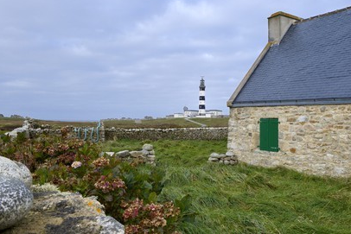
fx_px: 293
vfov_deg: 43.6
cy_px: 115
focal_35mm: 30
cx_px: 173
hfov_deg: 61.9
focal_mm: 29
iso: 400
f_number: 16
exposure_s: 1/125
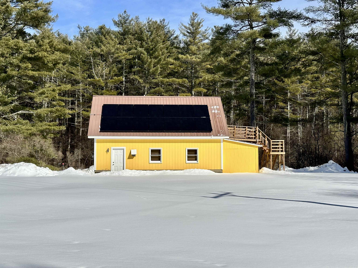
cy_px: 134
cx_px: 179
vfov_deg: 30.3
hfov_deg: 39.7
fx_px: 496
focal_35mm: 48
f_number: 1.78
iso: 64
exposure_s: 1/10870
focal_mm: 6.86
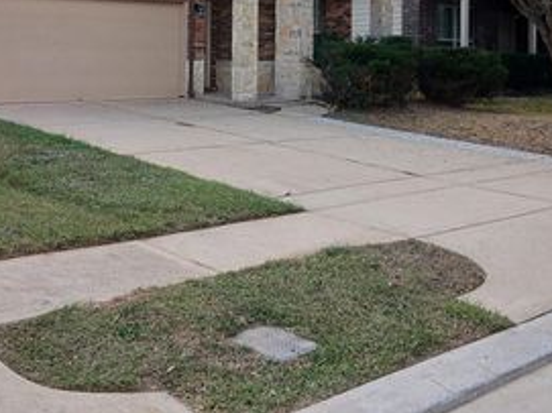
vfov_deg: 29.2
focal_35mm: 48
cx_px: 269
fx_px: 765
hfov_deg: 39.7
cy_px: 50
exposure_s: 1/362
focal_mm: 3.98
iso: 20
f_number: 1.8
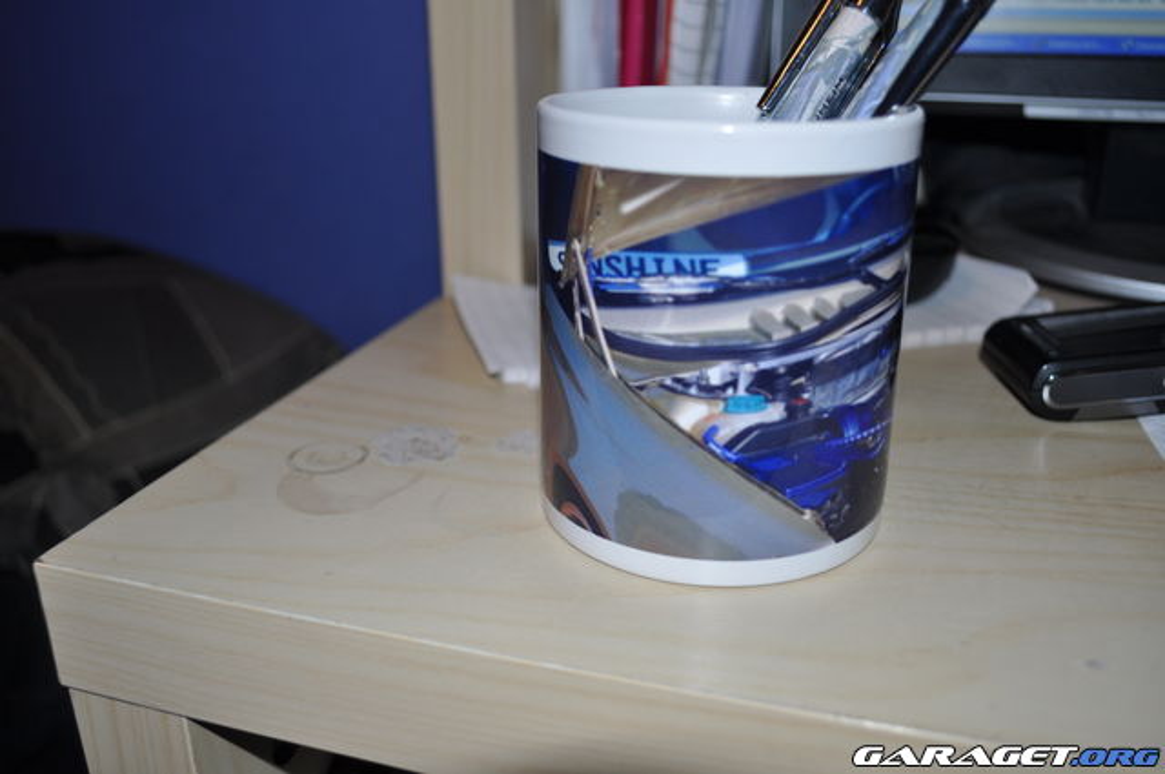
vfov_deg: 39.9
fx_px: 1067
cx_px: 582
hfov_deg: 57.3
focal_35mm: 33
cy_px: 387
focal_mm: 22
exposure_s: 1/60
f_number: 4
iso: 200
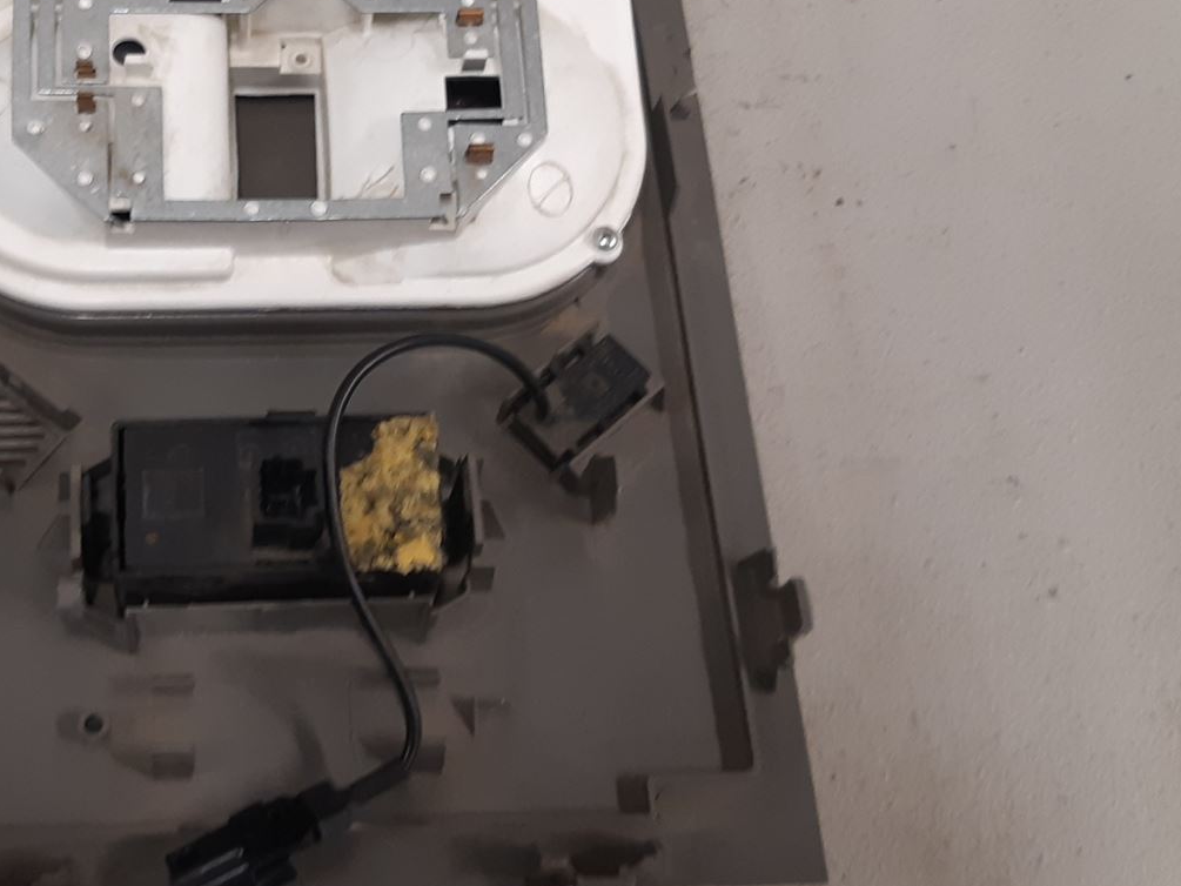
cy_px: 358
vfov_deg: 27.5
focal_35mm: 53
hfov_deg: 35.4
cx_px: 296
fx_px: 1808
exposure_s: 1/50
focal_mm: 3.93
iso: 125
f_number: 1.7
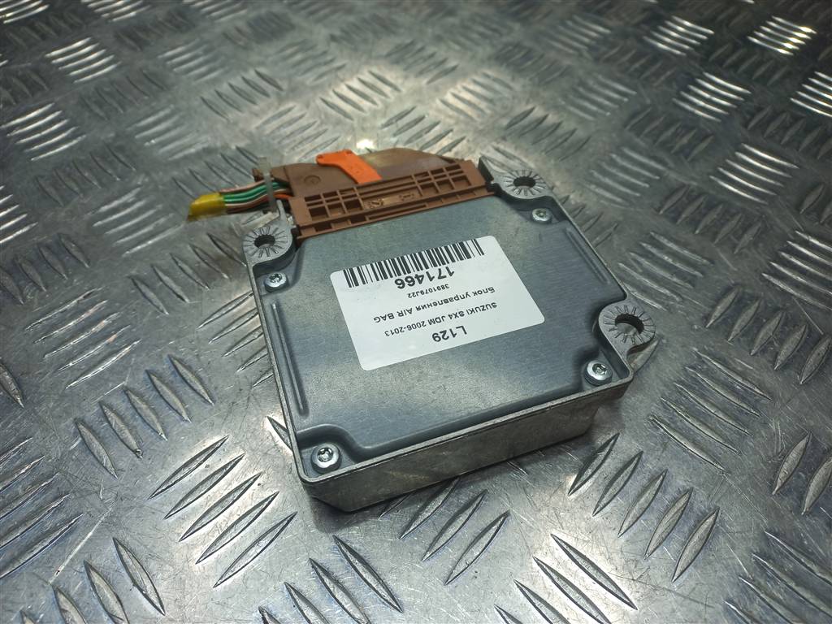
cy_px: 312
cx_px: 416
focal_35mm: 25
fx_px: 601
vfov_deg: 54.9
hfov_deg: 69.4
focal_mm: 4.6
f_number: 1.8
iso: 25
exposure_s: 1/100
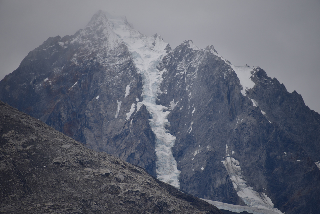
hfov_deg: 6.9
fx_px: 2667
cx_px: 160
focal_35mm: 300
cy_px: 107
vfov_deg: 4.6
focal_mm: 300
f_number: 5.6
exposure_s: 1/640
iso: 180
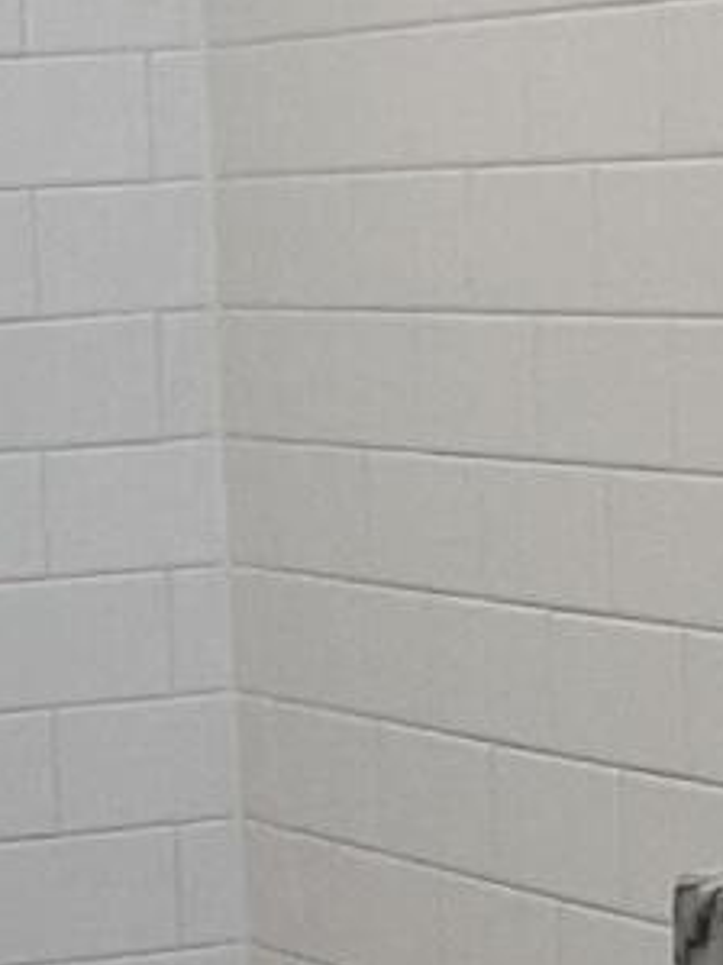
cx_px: 116
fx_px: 5406
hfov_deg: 7.6
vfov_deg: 10.2
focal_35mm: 194
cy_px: 820
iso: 40
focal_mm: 3
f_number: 1.8
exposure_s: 1/120
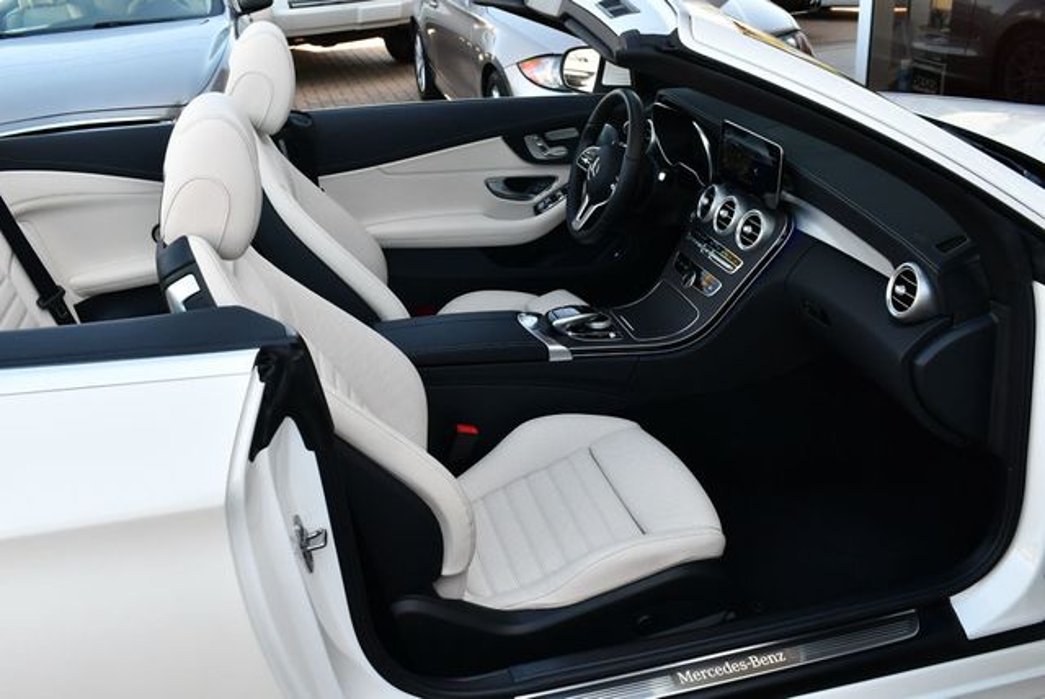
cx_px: 522
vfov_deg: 36.9
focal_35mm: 36
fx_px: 1046
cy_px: 350
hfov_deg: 53.1
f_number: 5
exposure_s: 1/250
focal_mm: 18
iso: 400
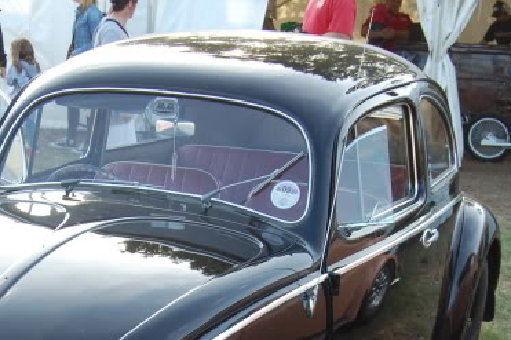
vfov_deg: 15.8
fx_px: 1192
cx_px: 174
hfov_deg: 24.1
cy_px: 364
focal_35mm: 84
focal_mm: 26
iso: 200
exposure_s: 1/125
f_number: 5.6
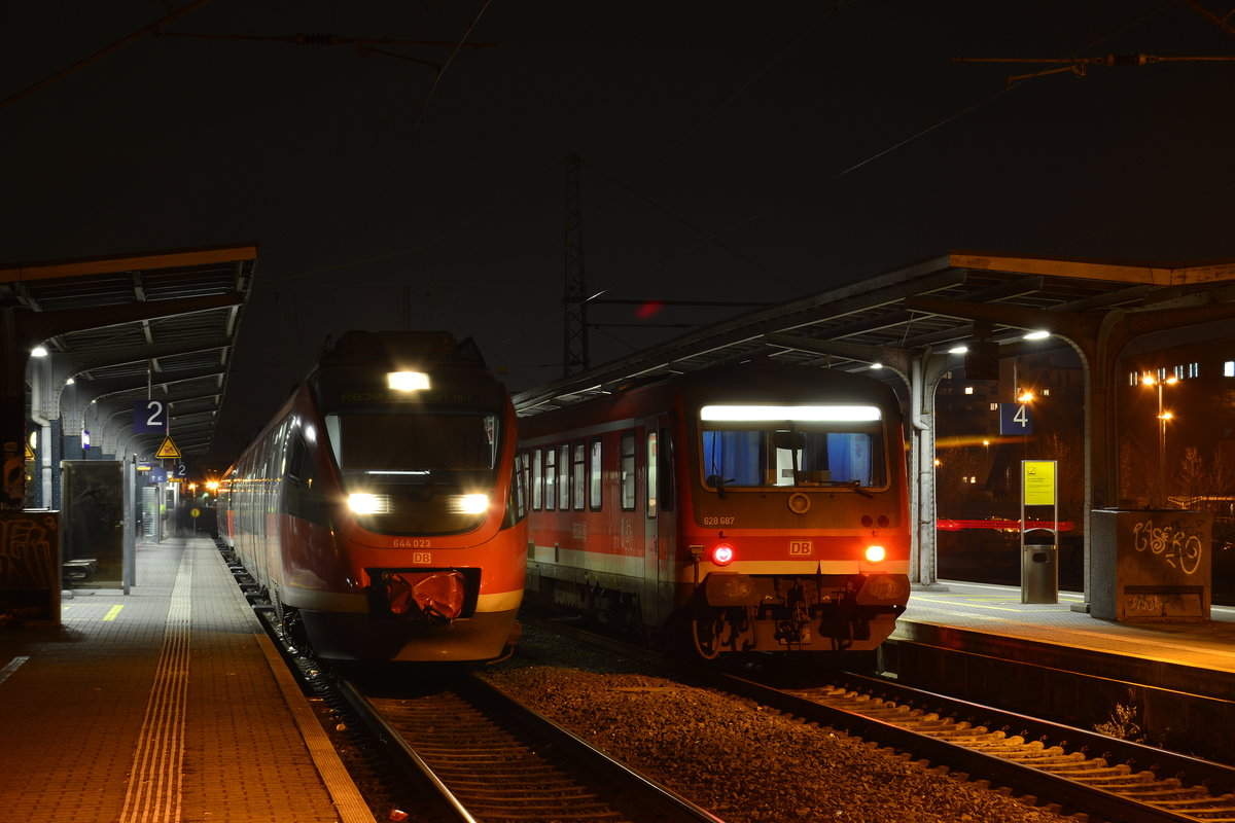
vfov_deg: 16.6
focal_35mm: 82
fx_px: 2830
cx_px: 618
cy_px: 412
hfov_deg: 24.6
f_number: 9
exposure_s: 13
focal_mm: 55
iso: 100
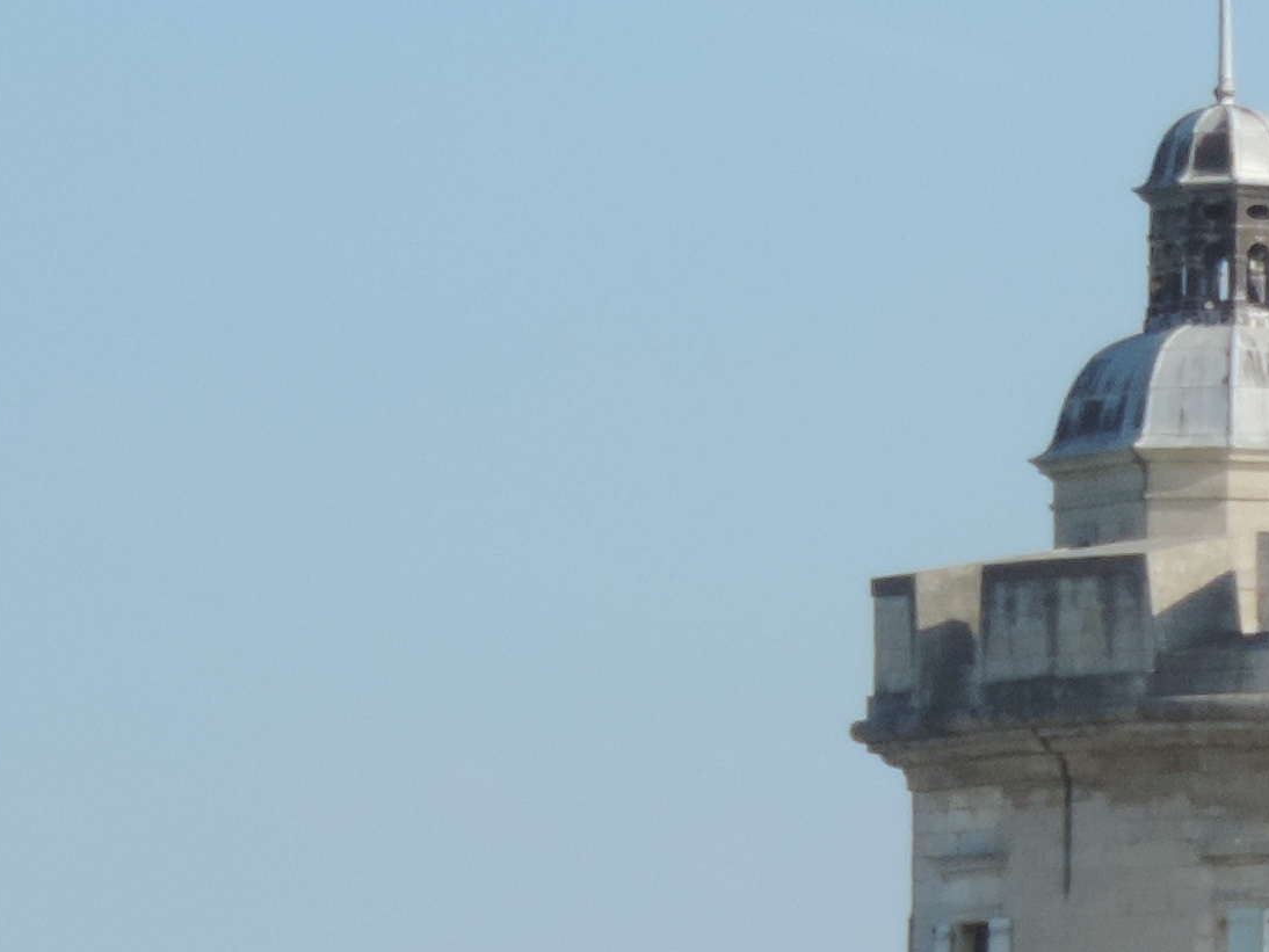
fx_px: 19690
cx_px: 2173
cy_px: 1311
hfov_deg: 3.7
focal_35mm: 537
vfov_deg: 2.8
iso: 80
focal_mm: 21.4
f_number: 4.2
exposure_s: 1/500
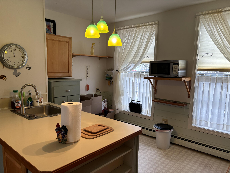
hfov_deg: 67.3
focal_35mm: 26
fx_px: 173
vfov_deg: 53.1
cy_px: 86
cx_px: 115
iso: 125
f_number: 1.6
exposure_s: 1/120
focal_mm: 5.96
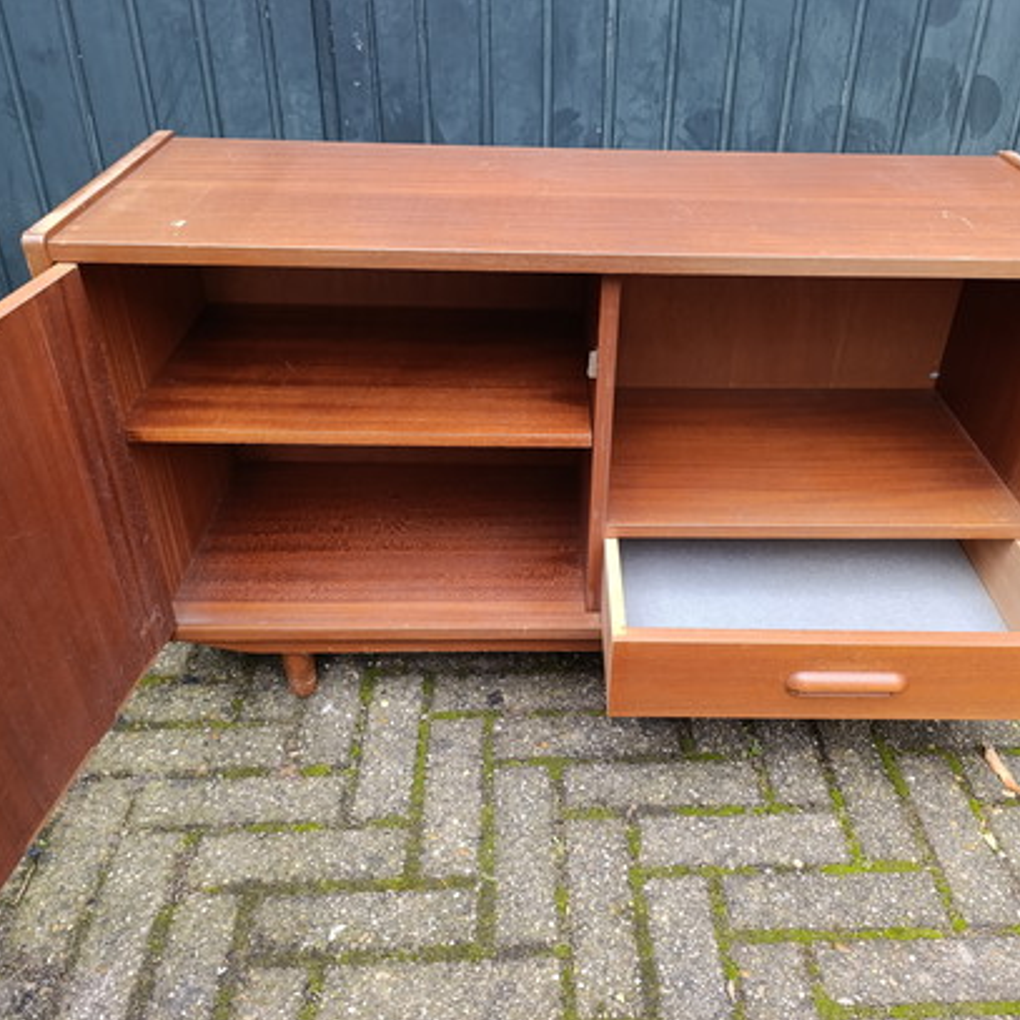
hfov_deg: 57.2
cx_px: 569
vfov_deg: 57.3
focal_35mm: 28
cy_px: 525
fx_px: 933
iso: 640
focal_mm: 6.14
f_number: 1.6
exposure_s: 1/100
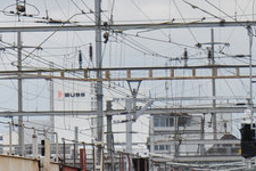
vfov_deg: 2.5
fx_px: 3975
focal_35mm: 559
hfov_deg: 3.6
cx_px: -412
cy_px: 76
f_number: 5.6
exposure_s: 1/800
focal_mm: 70
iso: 400
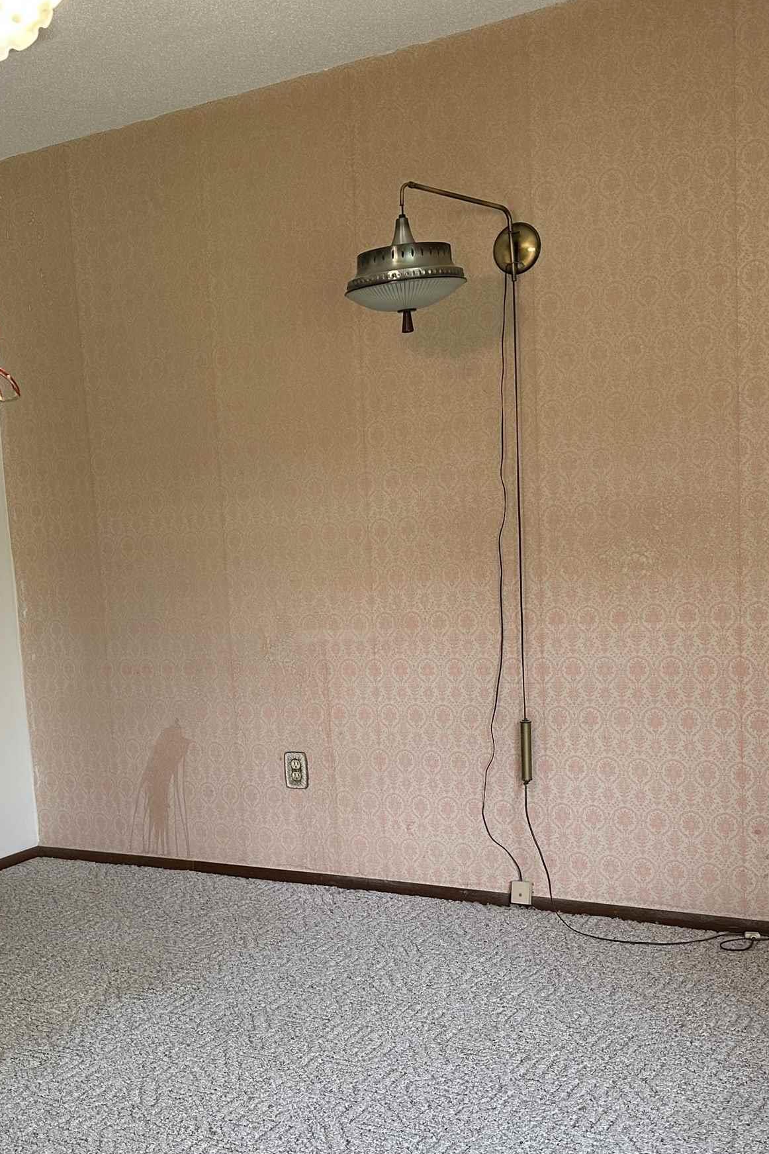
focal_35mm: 44
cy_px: 750
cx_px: 154
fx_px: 1410
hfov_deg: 29.8
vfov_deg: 44.0
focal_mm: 6.86
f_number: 1.78
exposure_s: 1/120
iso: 160
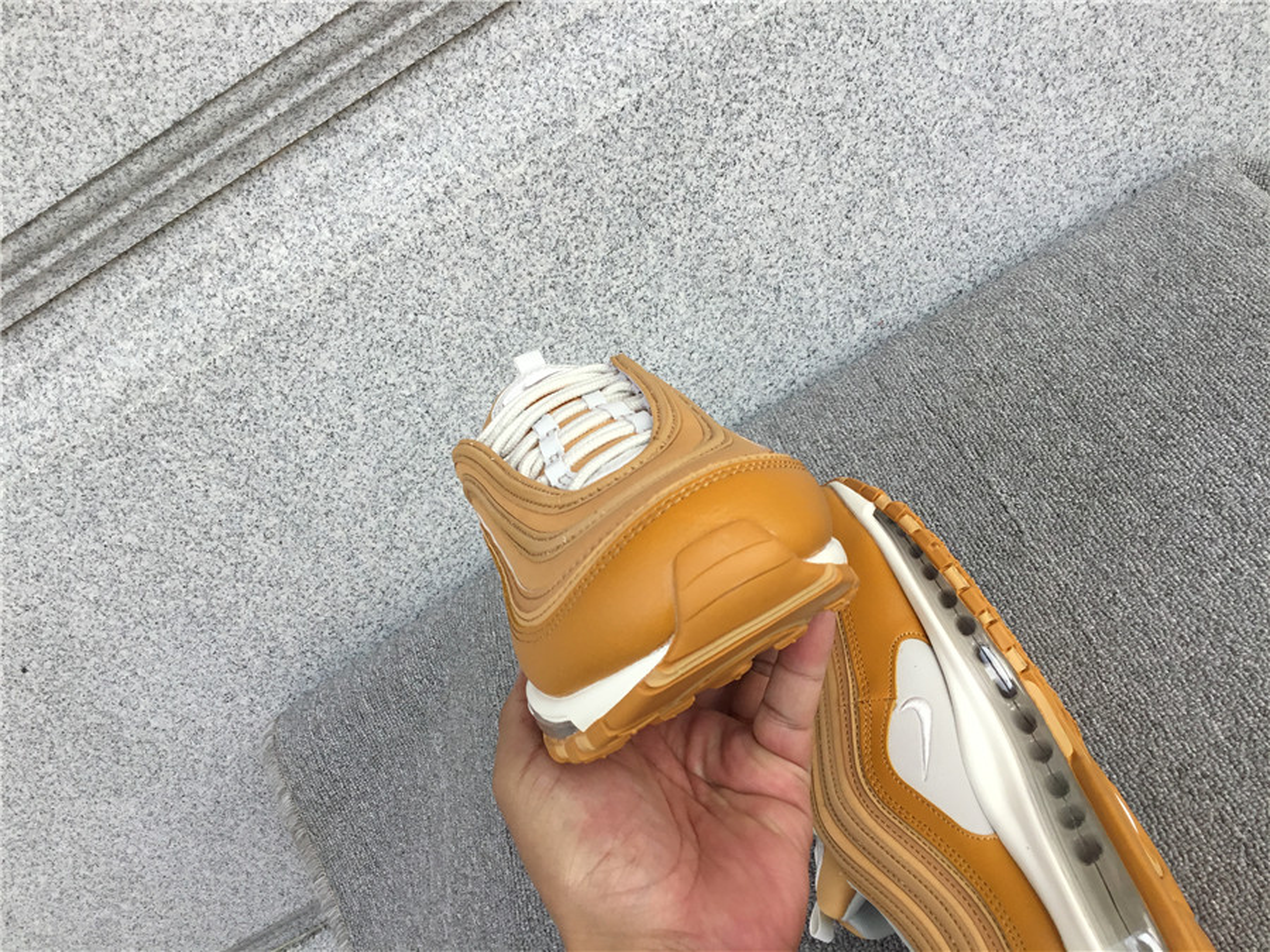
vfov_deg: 45.4
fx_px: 1137
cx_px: 635
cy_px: 476
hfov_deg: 58.4
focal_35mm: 31
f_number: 2.4
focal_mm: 3.3
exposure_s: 1/522
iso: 25
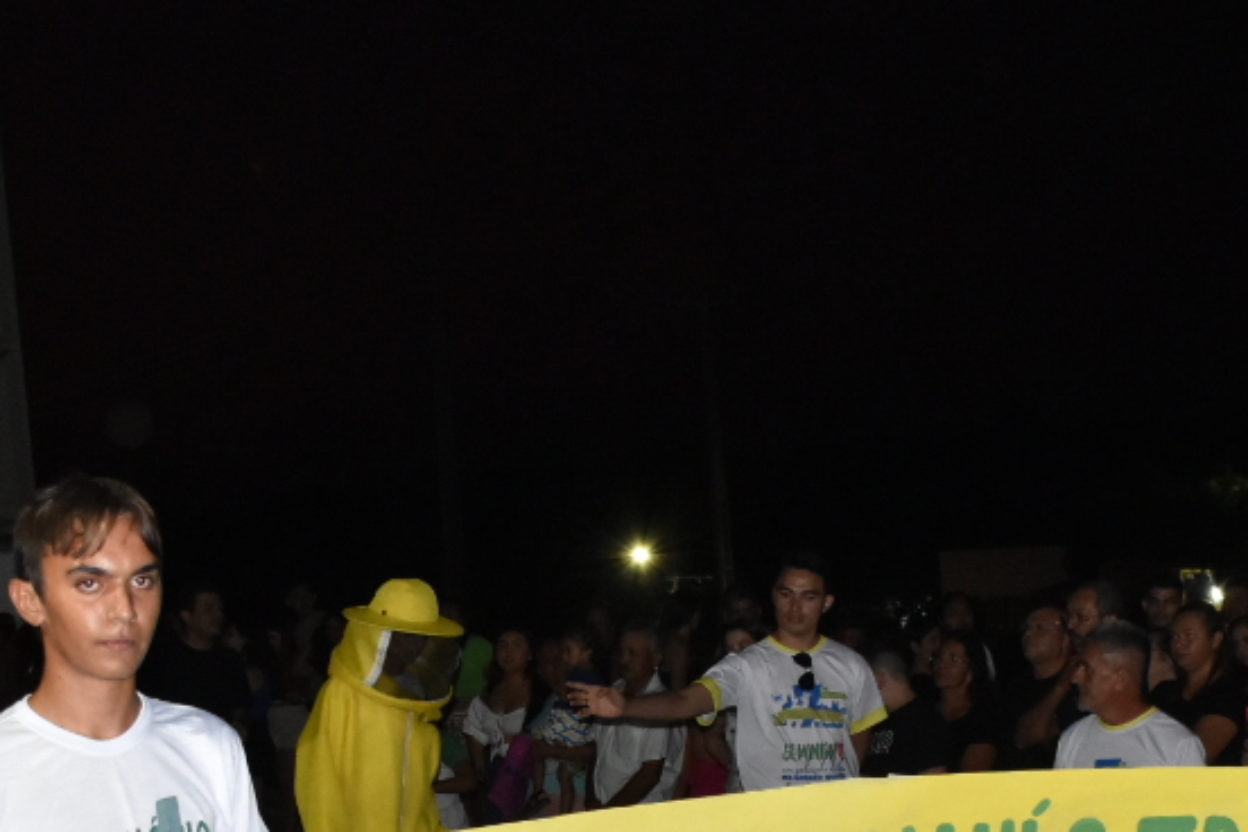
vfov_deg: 15.0
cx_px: 717
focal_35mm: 88
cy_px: 983
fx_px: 3050
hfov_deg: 23.1
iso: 1600
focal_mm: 20
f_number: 4.5
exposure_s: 1/100
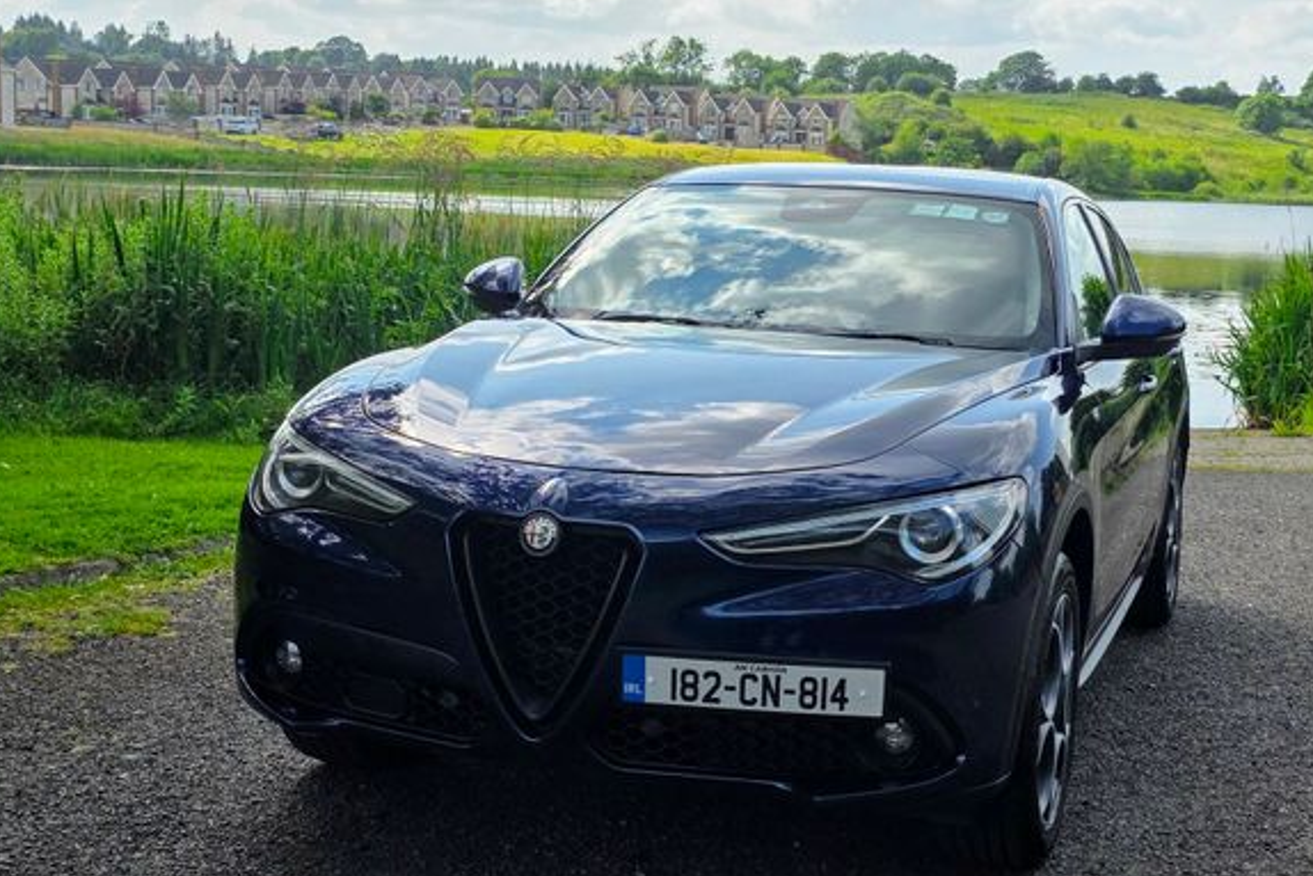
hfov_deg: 71.5
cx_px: 654
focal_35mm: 25
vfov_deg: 51.3
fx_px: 912
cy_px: 476
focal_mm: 6.3
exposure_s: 1/7333
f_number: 1.7
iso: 80
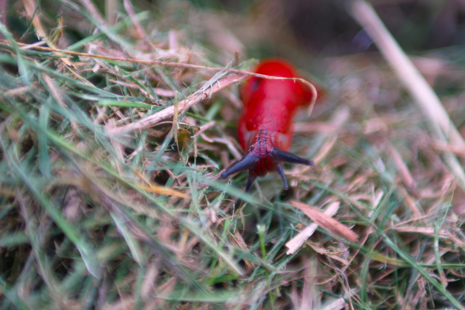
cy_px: 155
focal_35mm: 119
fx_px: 1537
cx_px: 232
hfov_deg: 17.2
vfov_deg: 11.5
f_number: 3.2
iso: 50
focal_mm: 70
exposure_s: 1/80
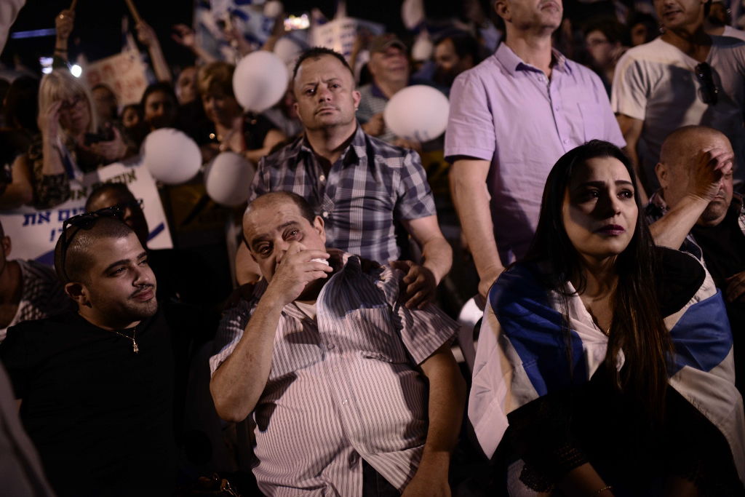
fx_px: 724
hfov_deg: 54.4
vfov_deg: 37.9
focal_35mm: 35
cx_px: 372
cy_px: 248
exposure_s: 1/125
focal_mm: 35
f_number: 1.4
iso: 1250
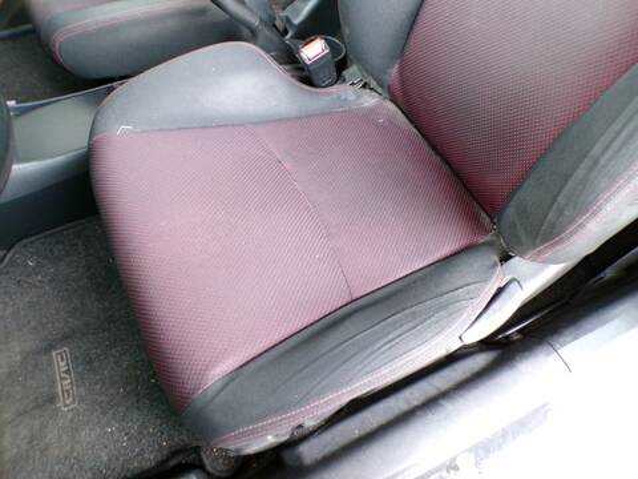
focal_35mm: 24
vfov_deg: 56.8
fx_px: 442
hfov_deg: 71.6
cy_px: 240
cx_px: 319
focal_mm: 4.3
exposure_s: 1/17
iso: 712
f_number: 3
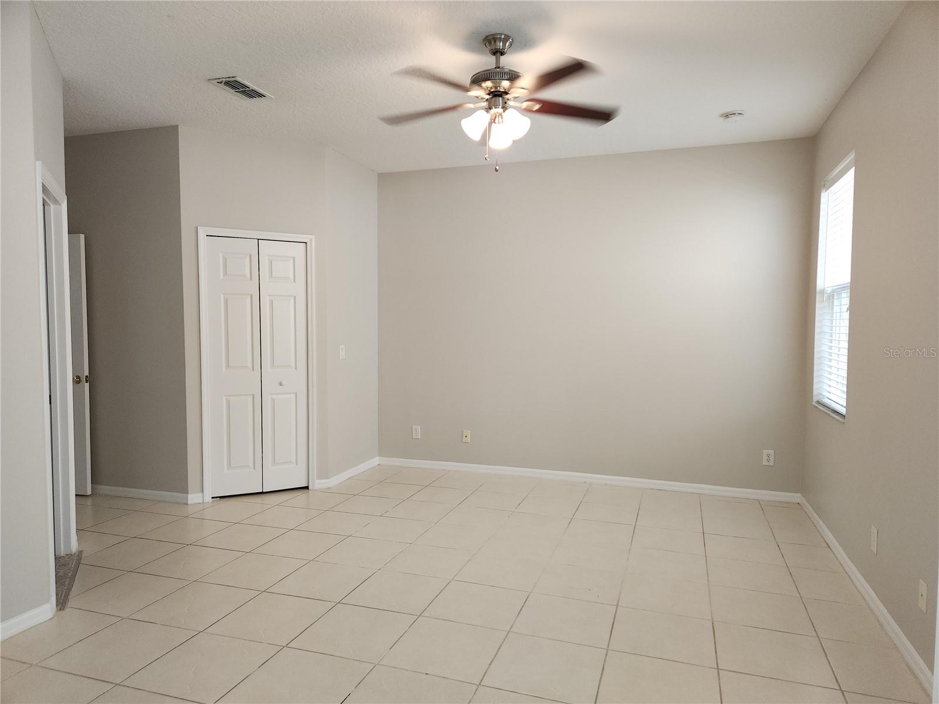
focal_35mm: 23
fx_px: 624
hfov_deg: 73.9
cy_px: 352
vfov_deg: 58.9
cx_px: 470
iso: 64
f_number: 1.8
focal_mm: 5.4
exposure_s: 1/60
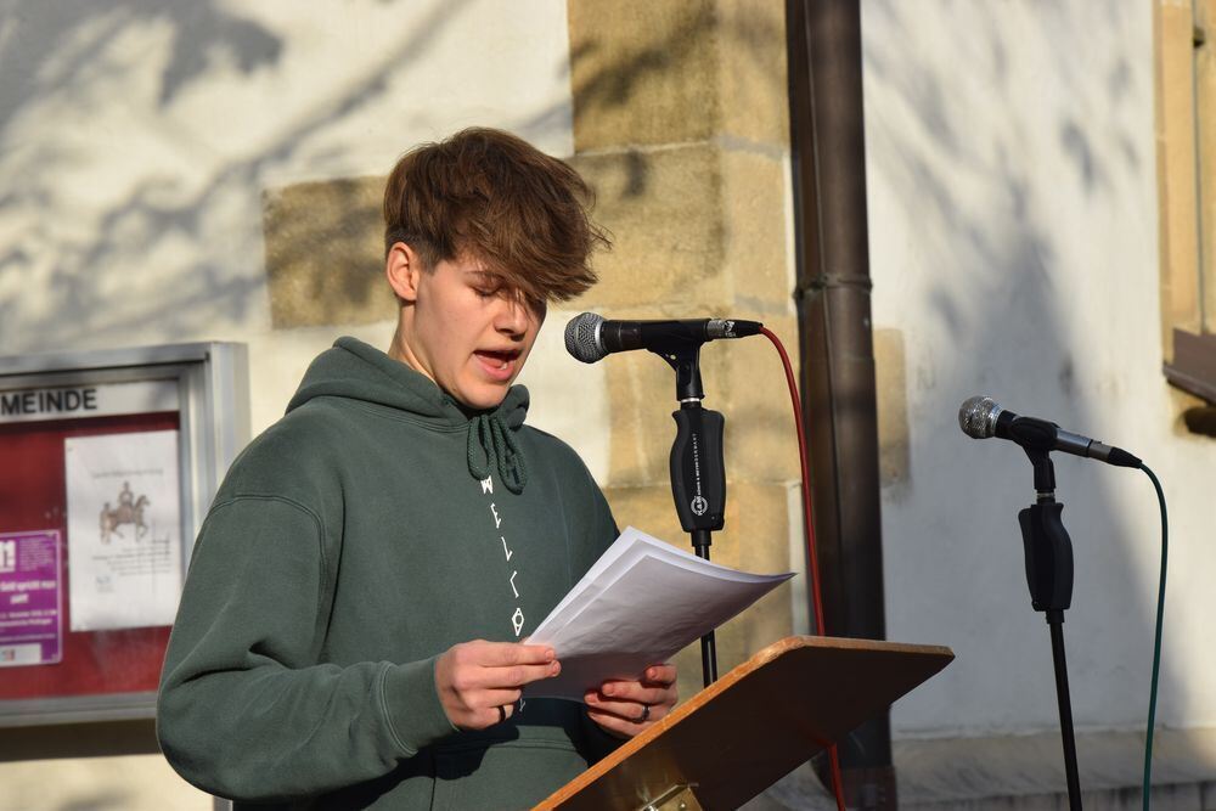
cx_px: 608
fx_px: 4662
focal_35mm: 138
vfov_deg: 9.9
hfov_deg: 14.9
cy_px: 406
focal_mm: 92
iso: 200
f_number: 10
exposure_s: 1/400
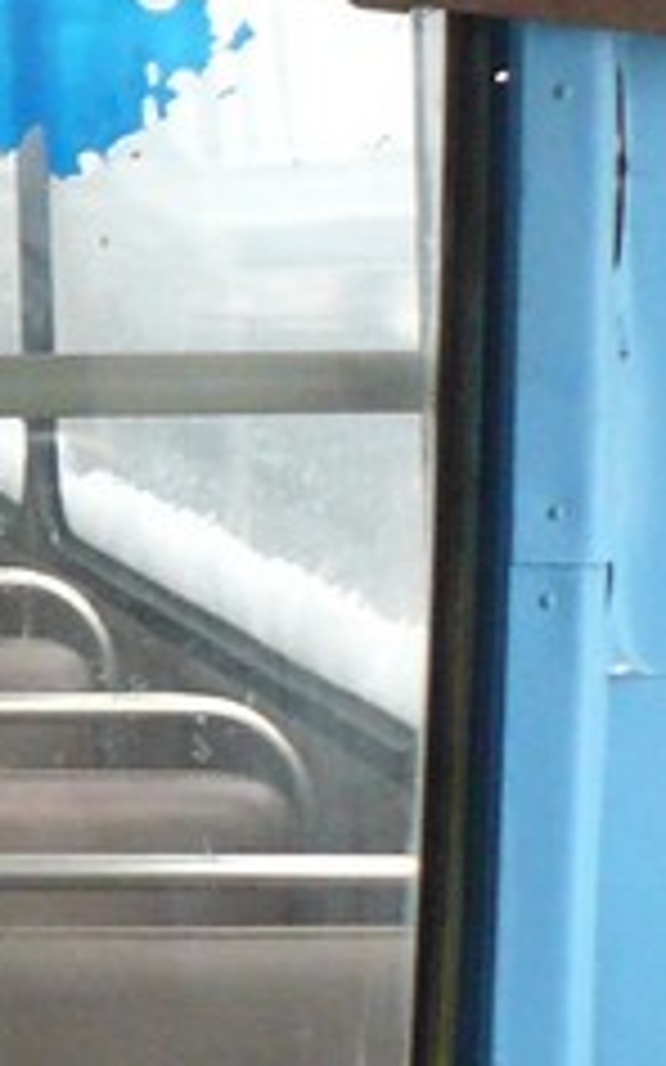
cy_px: 207
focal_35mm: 165
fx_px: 4795
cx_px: -1040
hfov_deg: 7.3
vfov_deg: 12.6
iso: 320
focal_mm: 6
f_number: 2.8
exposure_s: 1/30
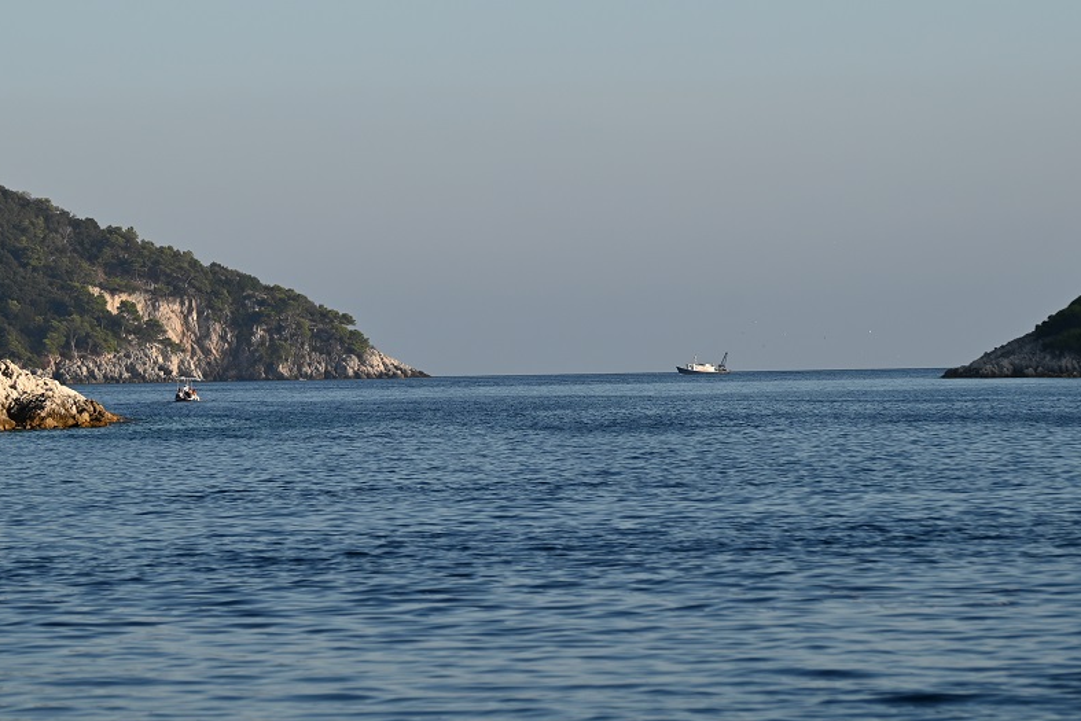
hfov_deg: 9.2
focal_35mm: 223
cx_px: 507
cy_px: 144
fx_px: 6697
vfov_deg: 6.2
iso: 100
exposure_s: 1/640
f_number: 6.3
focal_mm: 135
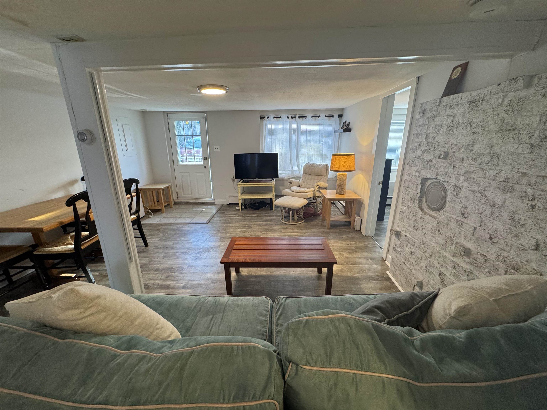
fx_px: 221
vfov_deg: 85.7
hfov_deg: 102.1
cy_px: 205
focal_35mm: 14
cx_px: 274
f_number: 2.2
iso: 250
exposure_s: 1/120
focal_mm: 2.22
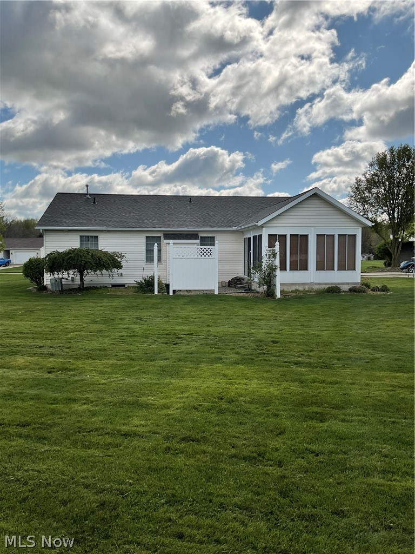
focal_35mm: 29
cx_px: 208
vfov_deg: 61.7
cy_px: 277
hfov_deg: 48.2
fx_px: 464
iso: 16
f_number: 1.8
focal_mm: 3
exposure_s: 1/3125
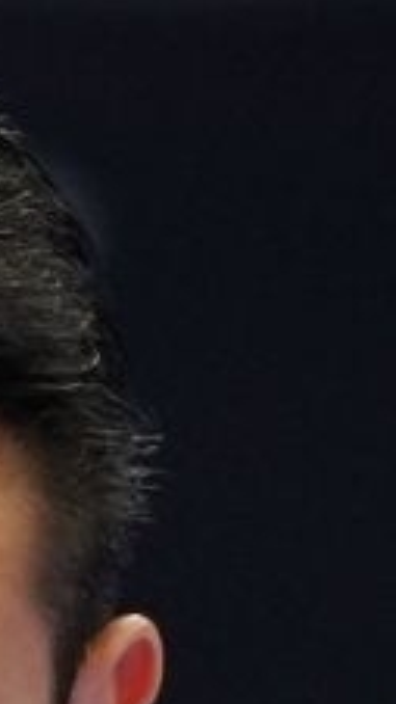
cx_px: -608
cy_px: 1645
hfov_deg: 0.5
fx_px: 46759
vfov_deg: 0.9
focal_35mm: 2503
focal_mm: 200
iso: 800
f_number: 2.8
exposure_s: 1/500
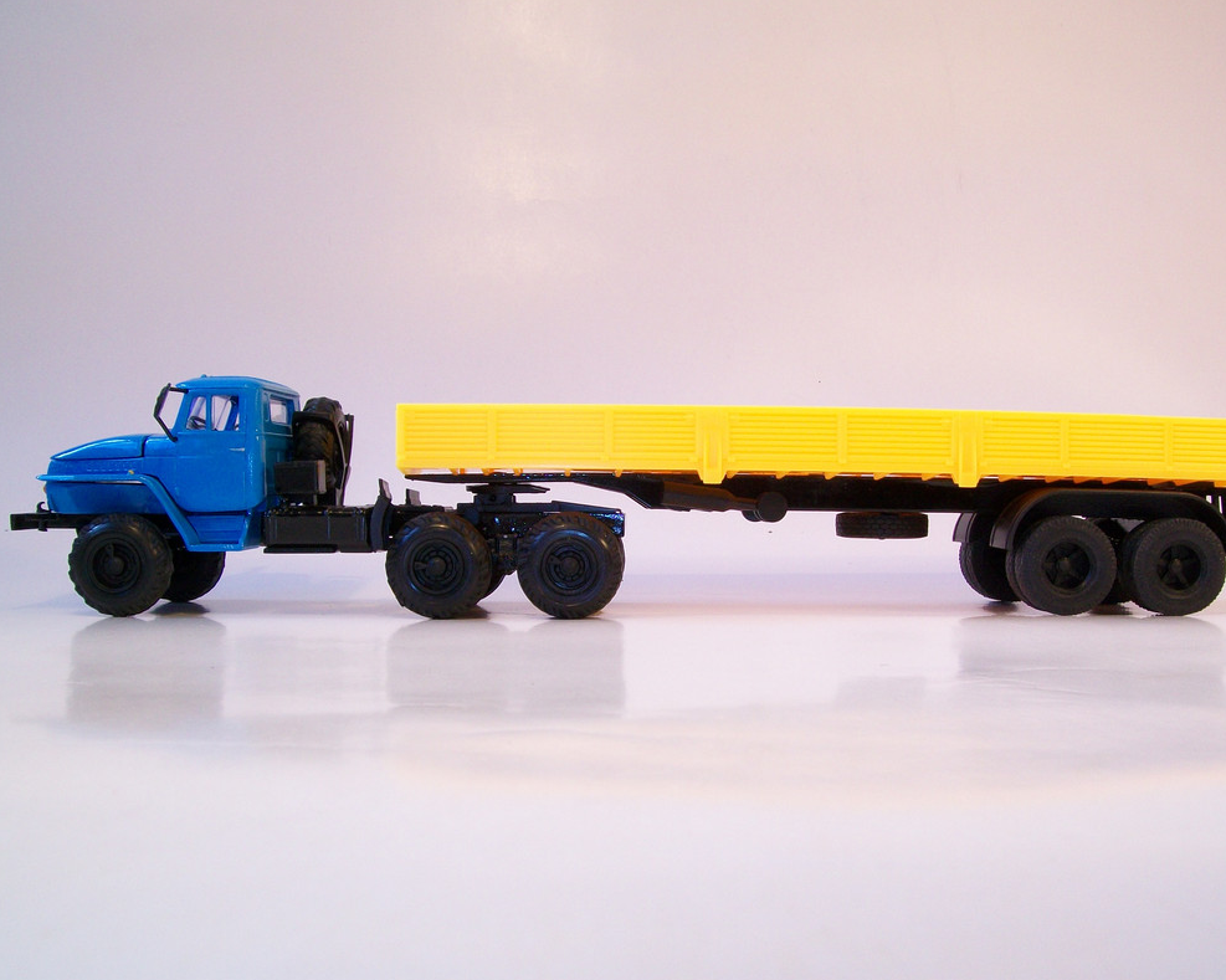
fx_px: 1378
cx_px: 640
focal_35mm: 38
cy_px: 492
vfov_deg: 39.1
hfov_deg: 47.9
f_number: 2.7
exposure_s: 1/40
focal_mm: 6
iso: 64
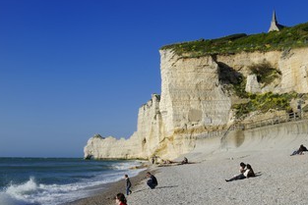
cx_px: 152
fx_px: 402
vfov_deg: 28.6
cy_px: 128
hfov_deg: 41.9
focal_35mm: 47
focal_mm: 35
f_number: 20
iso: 200
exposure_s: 1/160
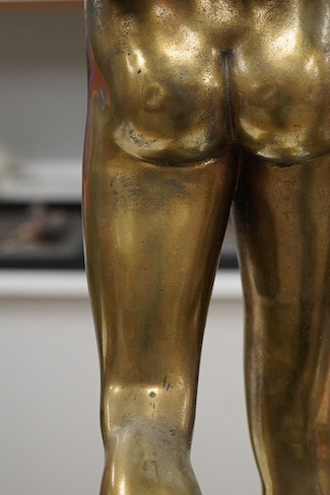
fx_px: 1142
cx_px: 263
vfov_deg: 24.3
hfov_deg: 16.3
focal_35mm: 83
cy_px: 136
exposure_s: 1/125
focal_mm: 30
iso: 1250
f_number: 8
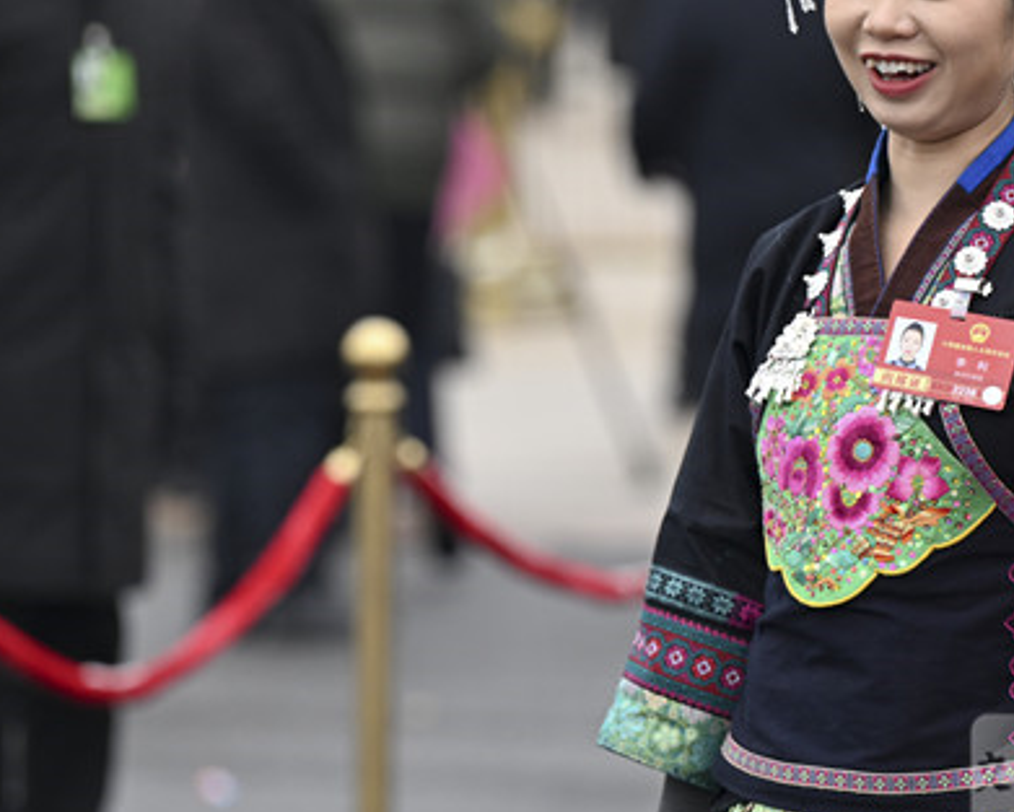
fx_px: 12968
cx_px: 1066
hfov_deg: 4.5
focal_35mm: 432
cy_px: 361
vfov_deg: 3.6
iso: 500
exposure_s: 1/800
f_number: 4
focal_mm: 200
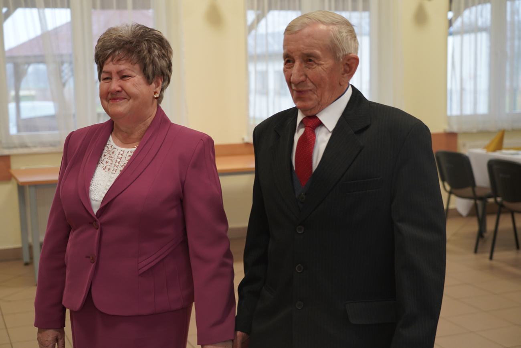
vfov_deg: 24.6
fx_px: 796
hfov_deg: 36.2
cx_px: 260
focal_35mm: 55
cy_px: 174
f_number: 4
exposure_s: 1/160
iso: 1250
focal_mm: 55
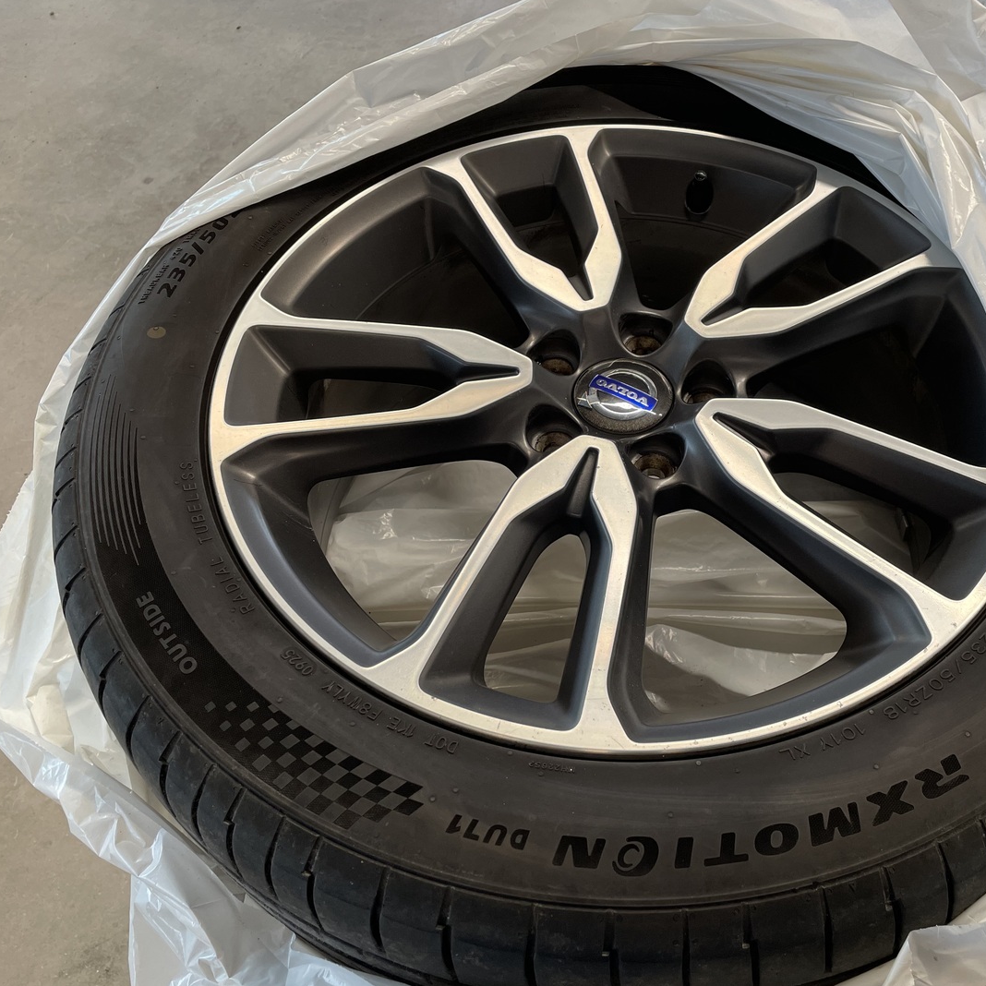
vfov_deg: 52.5
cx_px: 597
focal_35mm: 31
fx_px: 999
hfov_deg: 52.1
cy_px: 491
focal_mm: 4.2
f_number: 1.6
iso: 125
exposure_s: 1/121
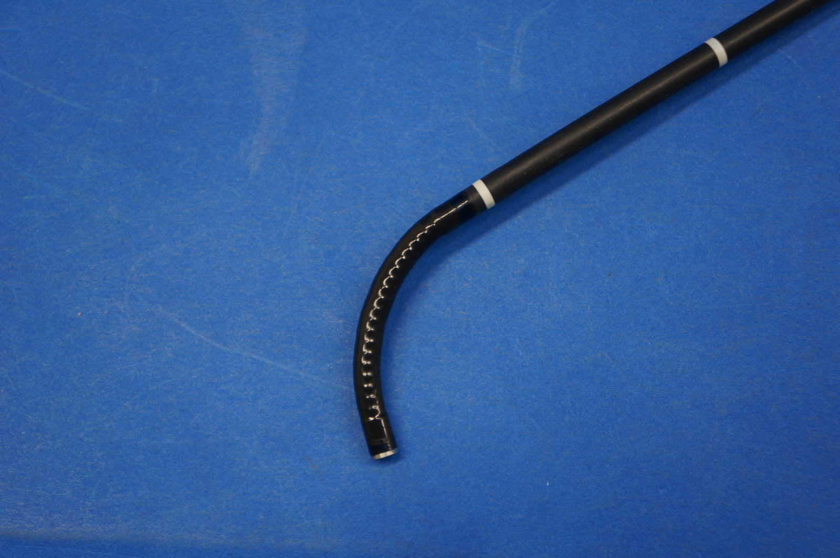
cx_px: 420
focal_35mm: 63
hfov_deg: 31.9
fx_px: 1468
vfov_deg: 21.5
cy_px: 279
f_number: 4.5
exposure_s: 1/80
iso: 250
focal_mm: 42
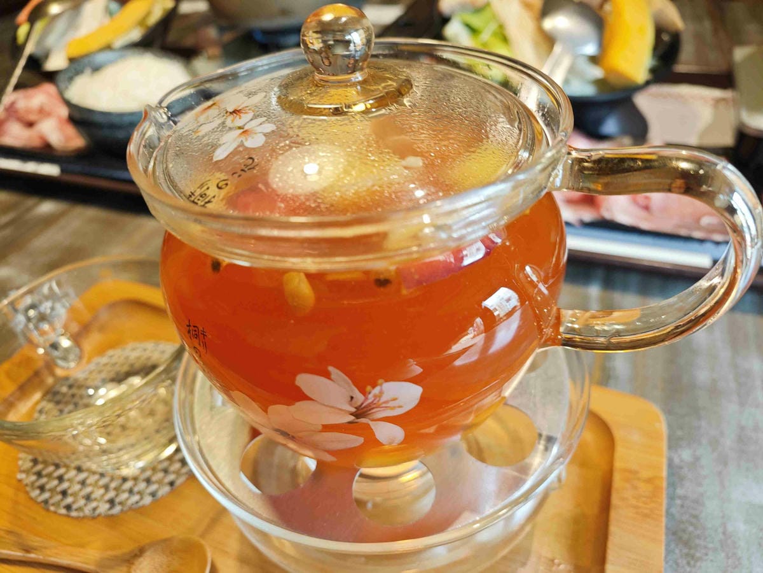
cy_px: 286
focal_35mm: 23
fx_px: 507
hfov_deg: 73.9
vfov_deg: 58.9
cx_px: 382
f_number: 2.8
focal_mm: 8.72
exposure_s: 1/60
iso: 250
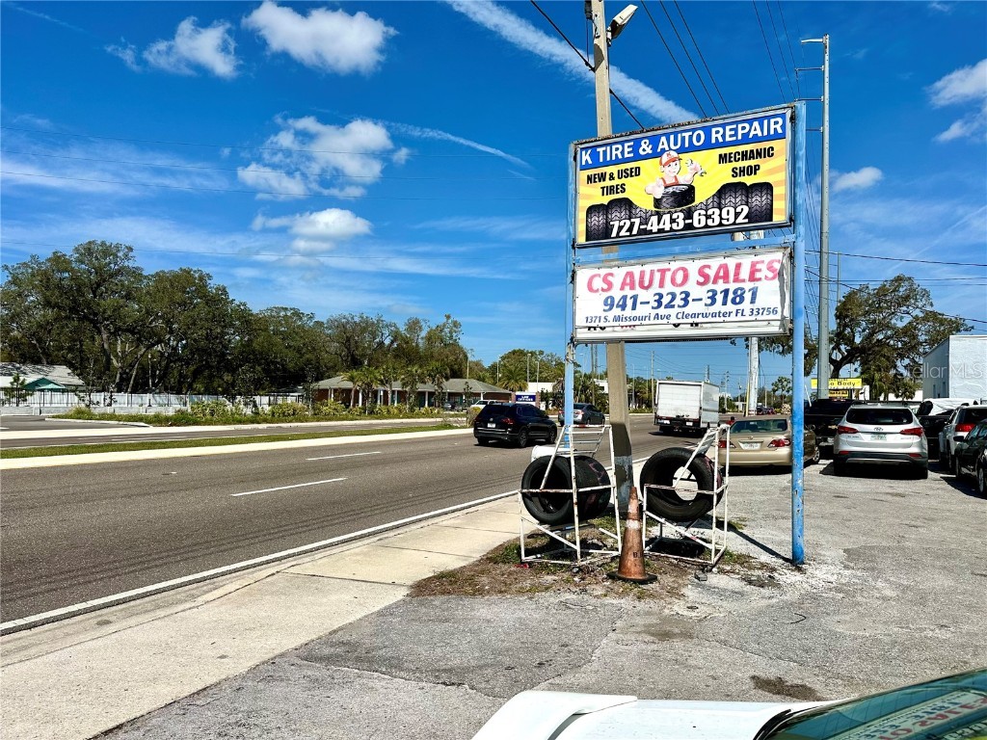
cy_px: 370
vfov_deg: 56.8
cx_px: 494
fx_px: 684
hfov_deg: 71.6
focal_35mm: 24
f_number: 1.8
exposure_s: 1/9709
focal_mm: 6.9
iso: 80
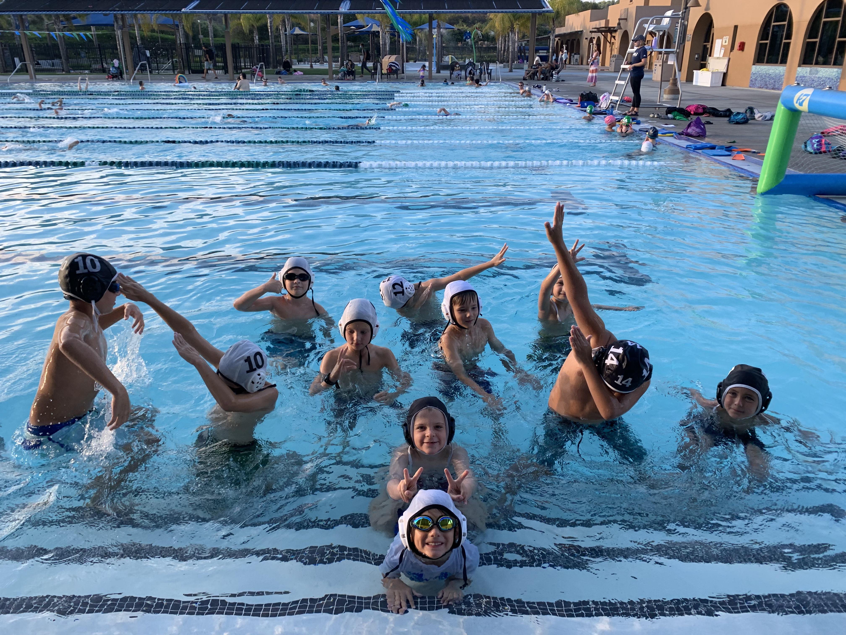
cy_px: 318
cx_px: 423
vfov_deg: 53.1
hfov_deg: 67.3
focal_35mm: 26
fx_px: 635
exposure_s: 1/245
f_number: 1.8
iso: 25
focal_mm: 4.25
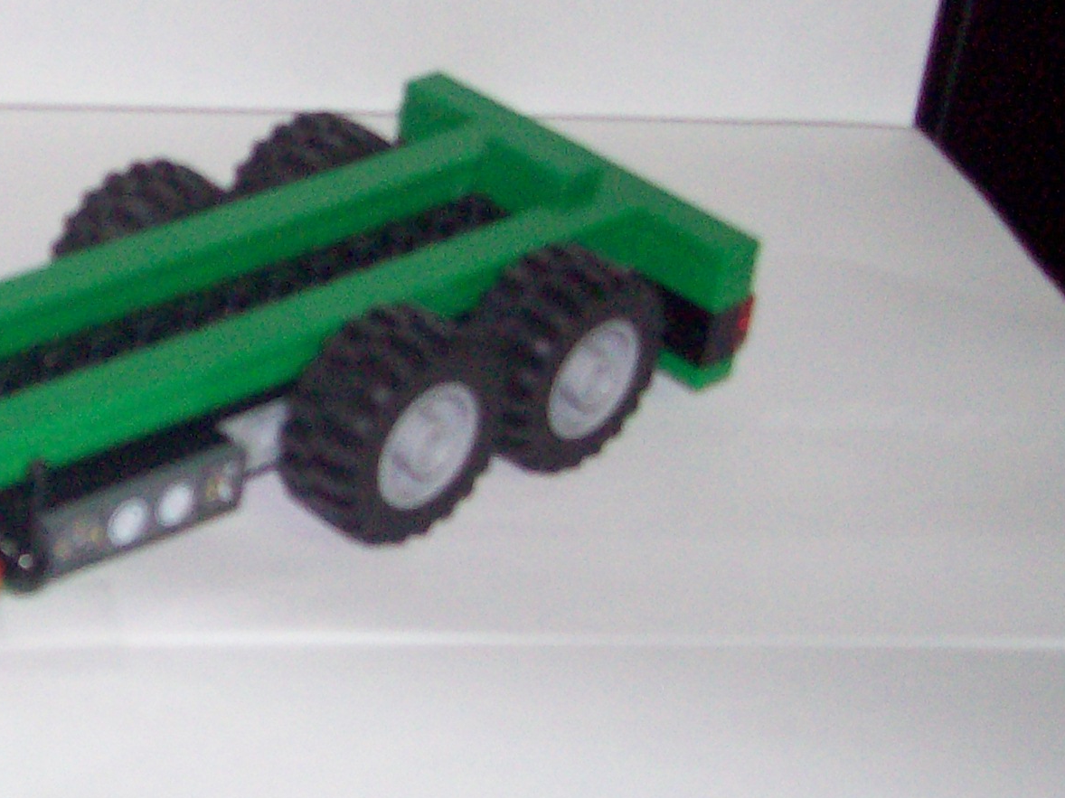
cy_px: 321
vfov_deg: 17.0
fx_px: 2676
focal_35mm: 87
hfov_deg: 21.1
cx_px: -170
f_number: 2.7
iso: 140
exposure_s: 1/64
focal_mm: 6
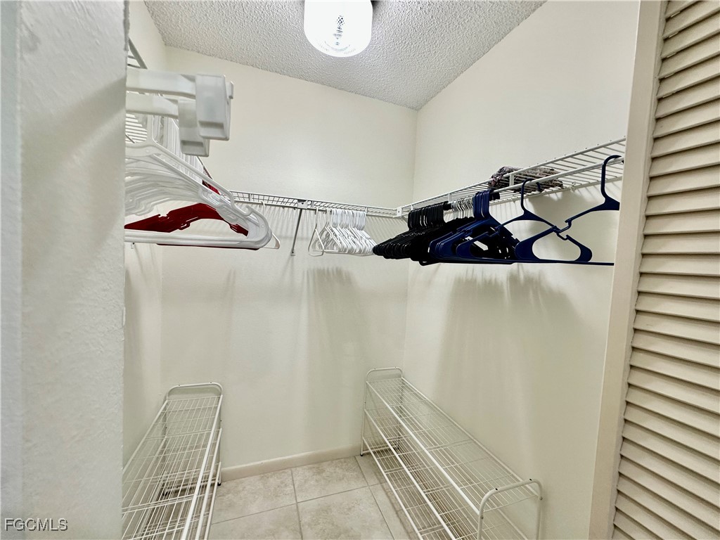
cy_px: 270
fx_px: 291
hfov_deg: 102.1
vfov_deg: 85.7
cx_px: 360
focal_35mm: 14
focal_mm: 2.22
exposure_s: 1/120
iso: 160
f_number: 2.2
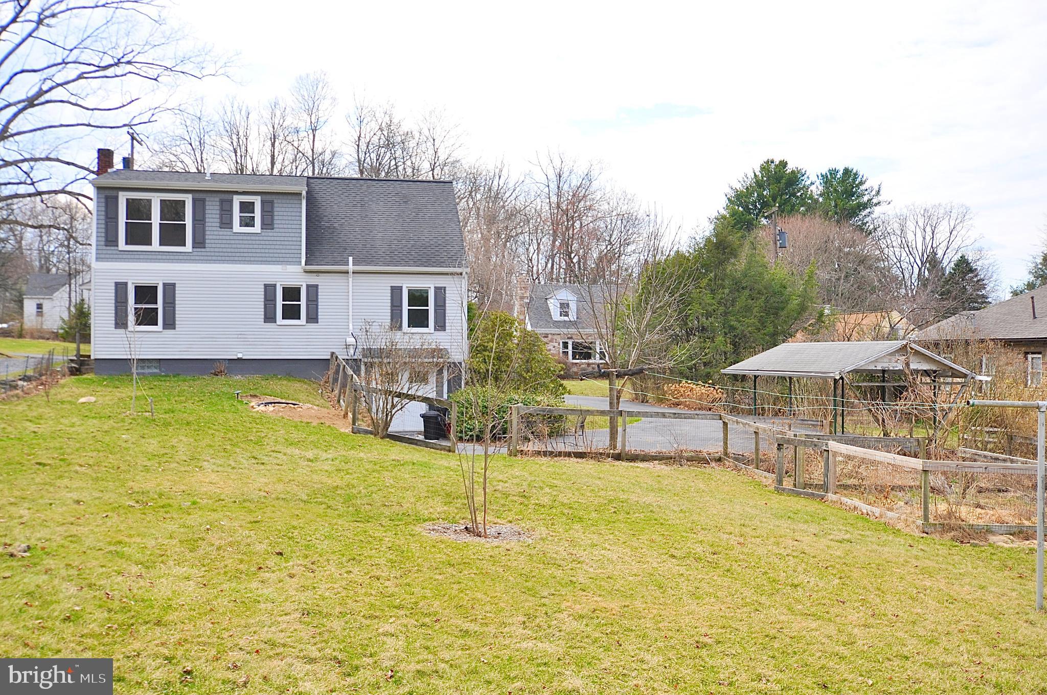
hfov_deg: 53.2
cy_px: 348
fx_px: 1046
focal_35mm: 36
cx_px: 524
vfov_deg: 36.8
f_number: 8
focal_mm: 24
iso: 200
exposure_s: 1/250
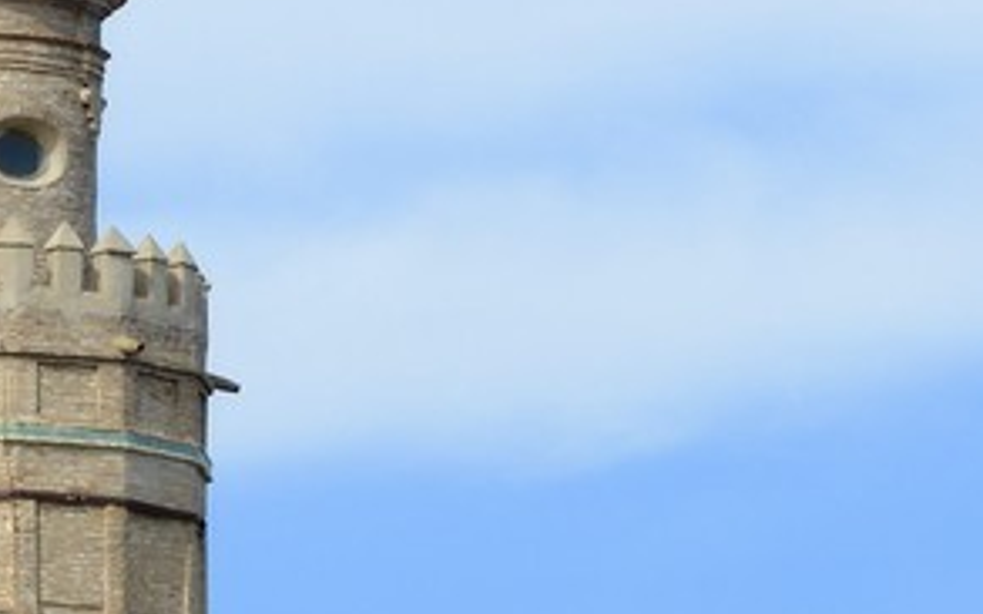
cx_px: 634
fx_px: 14142
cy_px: 2020
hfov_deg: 4.0
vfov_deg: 2.5
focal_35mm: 528
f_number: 11
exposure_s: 1/200
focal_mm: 95
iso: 200
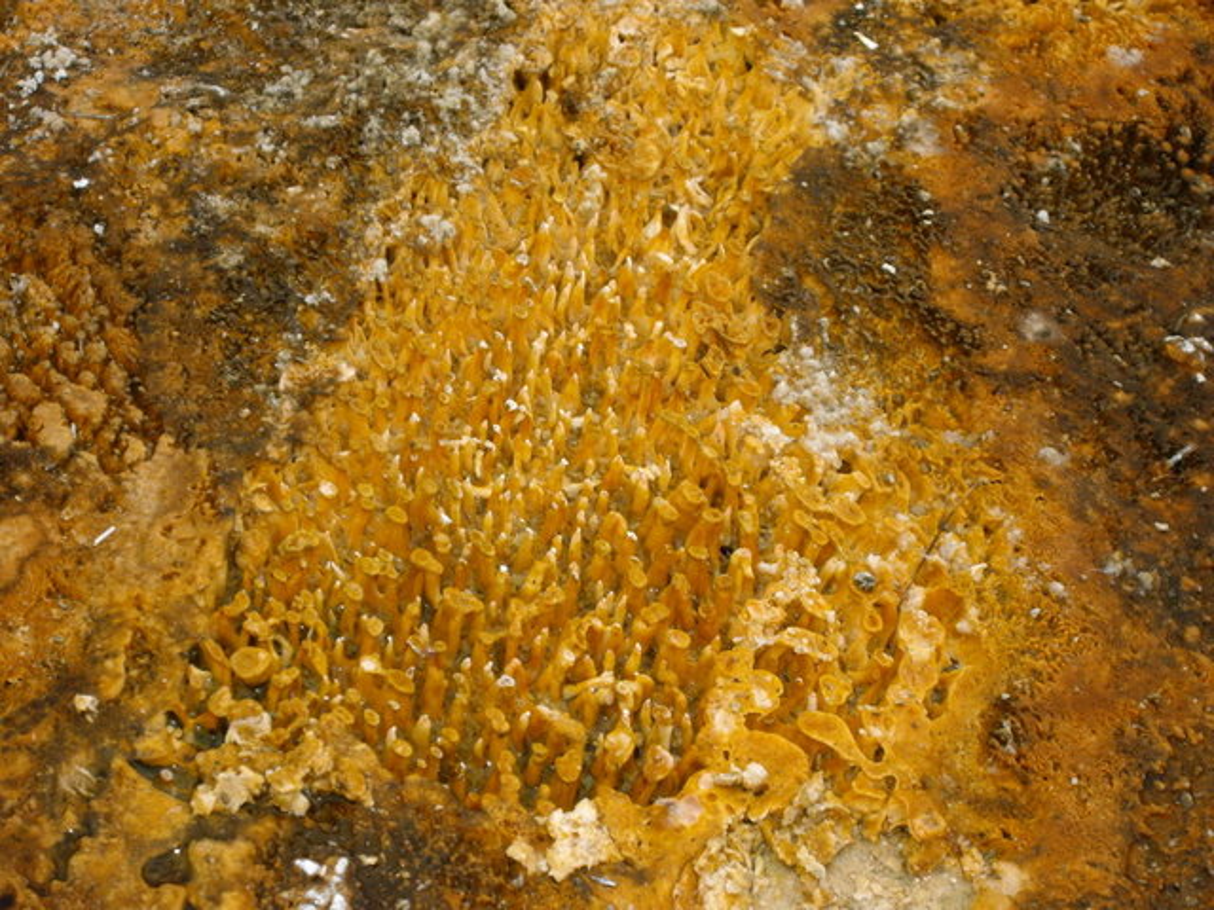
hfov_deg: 17.3
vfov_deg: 13.0
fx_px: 3998
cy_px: 455
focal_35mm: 114
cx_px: 607
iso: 100
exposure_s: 1/250
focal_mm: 18.6
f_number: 5.2
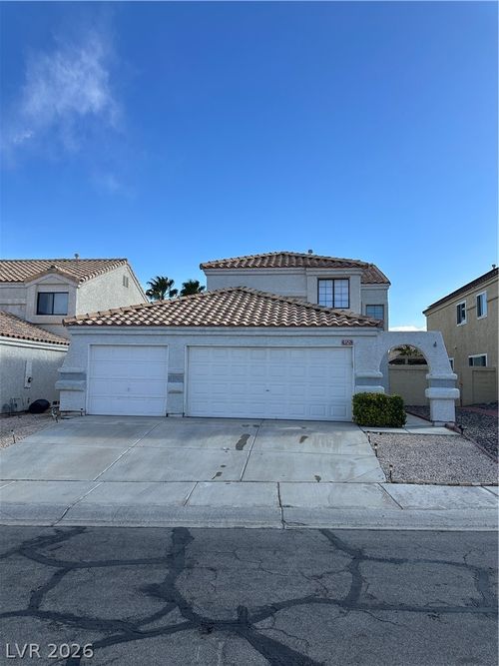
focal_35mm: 24
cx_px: 250
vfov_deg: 71.6
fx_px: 461
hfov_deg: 56.8
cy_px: 333
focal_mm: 6.86
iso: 80
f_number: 1.78
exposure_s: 1/3356
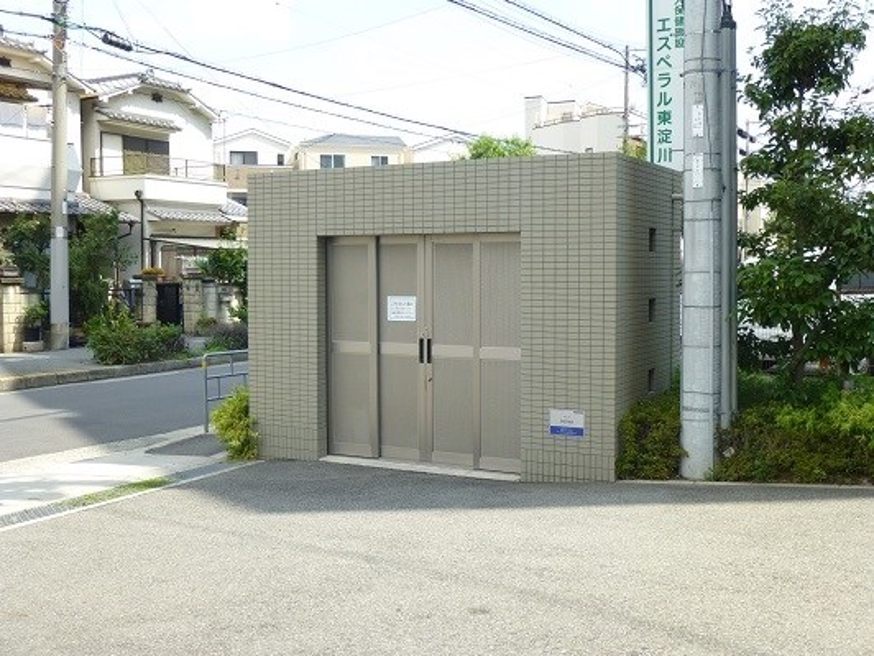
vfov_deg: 36.8
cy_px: 328
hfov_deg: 47.9
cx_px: 437
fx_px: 985
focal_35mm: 39
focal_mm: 6.9
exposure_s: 1/400
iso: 100
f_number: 3.7
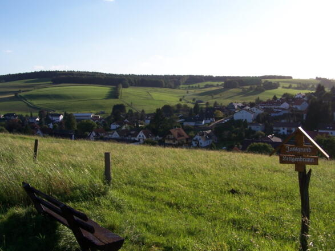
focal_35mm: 38
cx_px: 168
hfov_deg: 49.0
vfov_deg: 37.7
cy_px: 126
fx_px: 368
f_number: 4
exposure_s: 1/640
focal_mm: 6.3
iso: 80
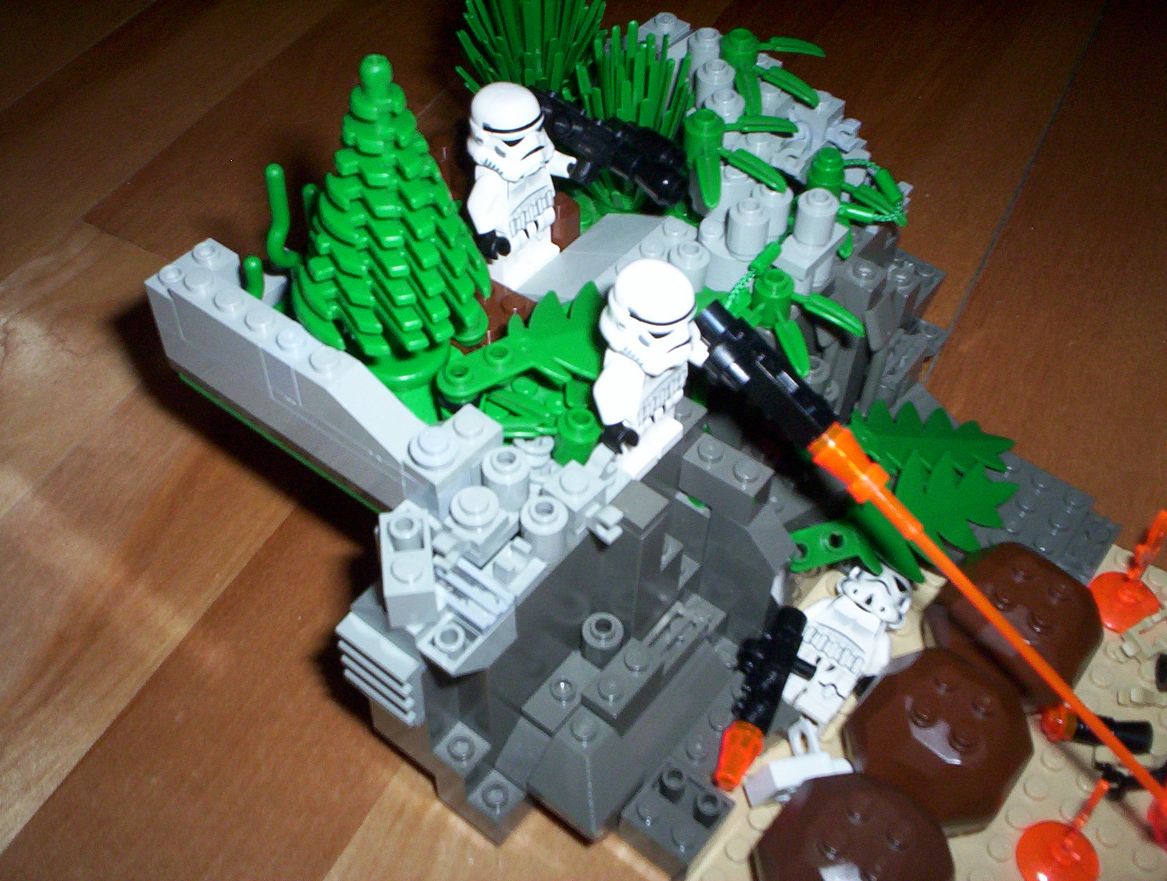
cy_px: 440
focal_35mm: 38
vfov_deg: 37.9
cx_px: 584
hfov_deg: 48.9
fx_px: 1284
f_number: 4.5
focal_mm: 4.99
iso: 140
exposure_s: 1/60
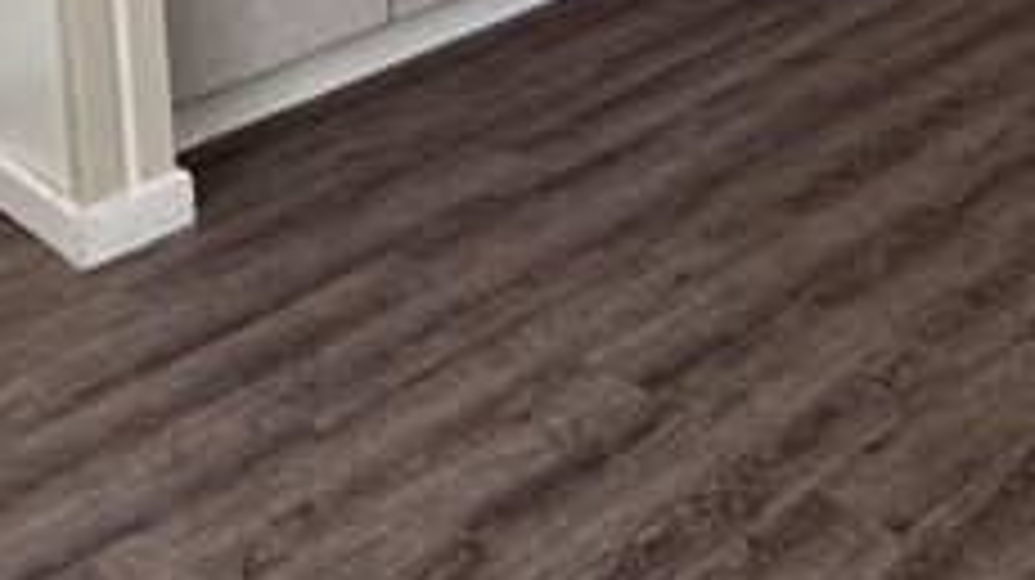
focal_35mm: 68
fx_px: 1865
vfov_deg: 14.6
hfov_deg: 29.0
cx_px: 1035
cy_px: -589
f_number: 2.2
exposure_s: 1/60
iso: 400
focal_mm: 2.22
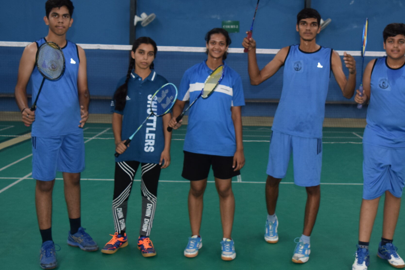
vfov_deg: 29.1
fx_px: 517
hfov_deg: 42.6
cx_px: 237
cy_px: 100
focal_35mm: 46
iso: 800
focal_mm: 20
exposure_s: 1/80
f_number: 4.5
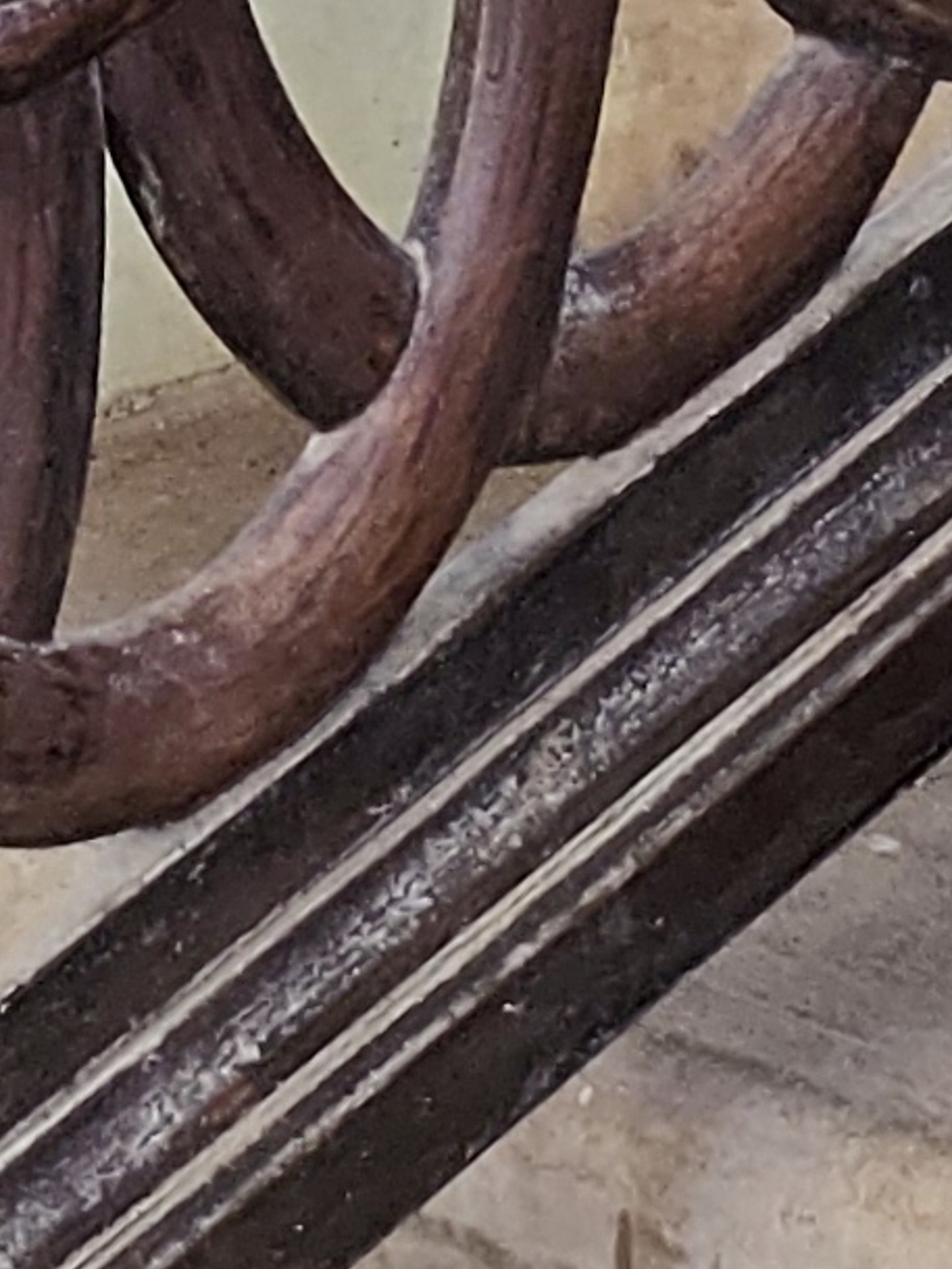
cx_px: -442
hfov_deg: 9.6
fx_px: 5535
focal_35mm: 151
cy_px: -865
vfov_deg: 12.2
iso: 32
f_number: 1.7
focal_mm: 6.3
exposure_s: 1/60
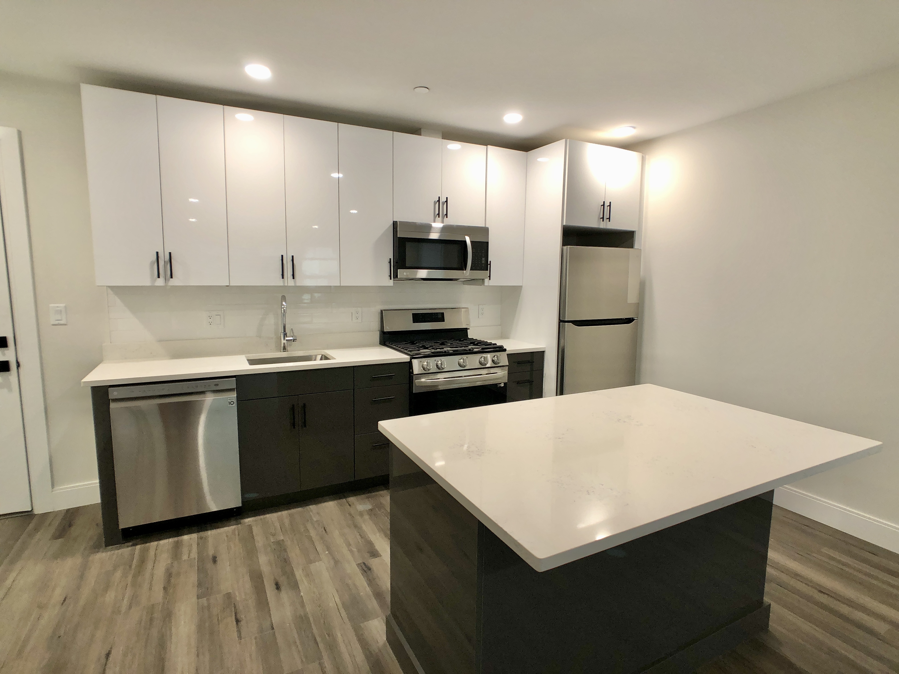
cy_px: 337
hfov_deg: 63.4
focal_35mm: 28
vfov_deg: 49.7
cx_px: 450
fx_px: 727
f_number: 1.8
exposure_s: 1/30
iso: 50
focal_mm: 3.99
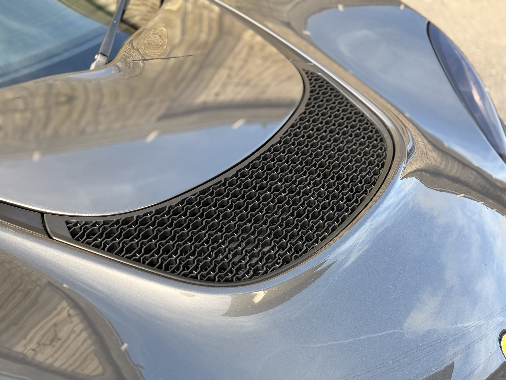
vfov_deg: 30.3
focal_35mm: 48
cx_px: 253
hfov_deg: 39.7
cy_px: 190
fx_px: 702
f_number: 1.78
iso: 100
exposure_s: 1/333
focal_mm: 6.76
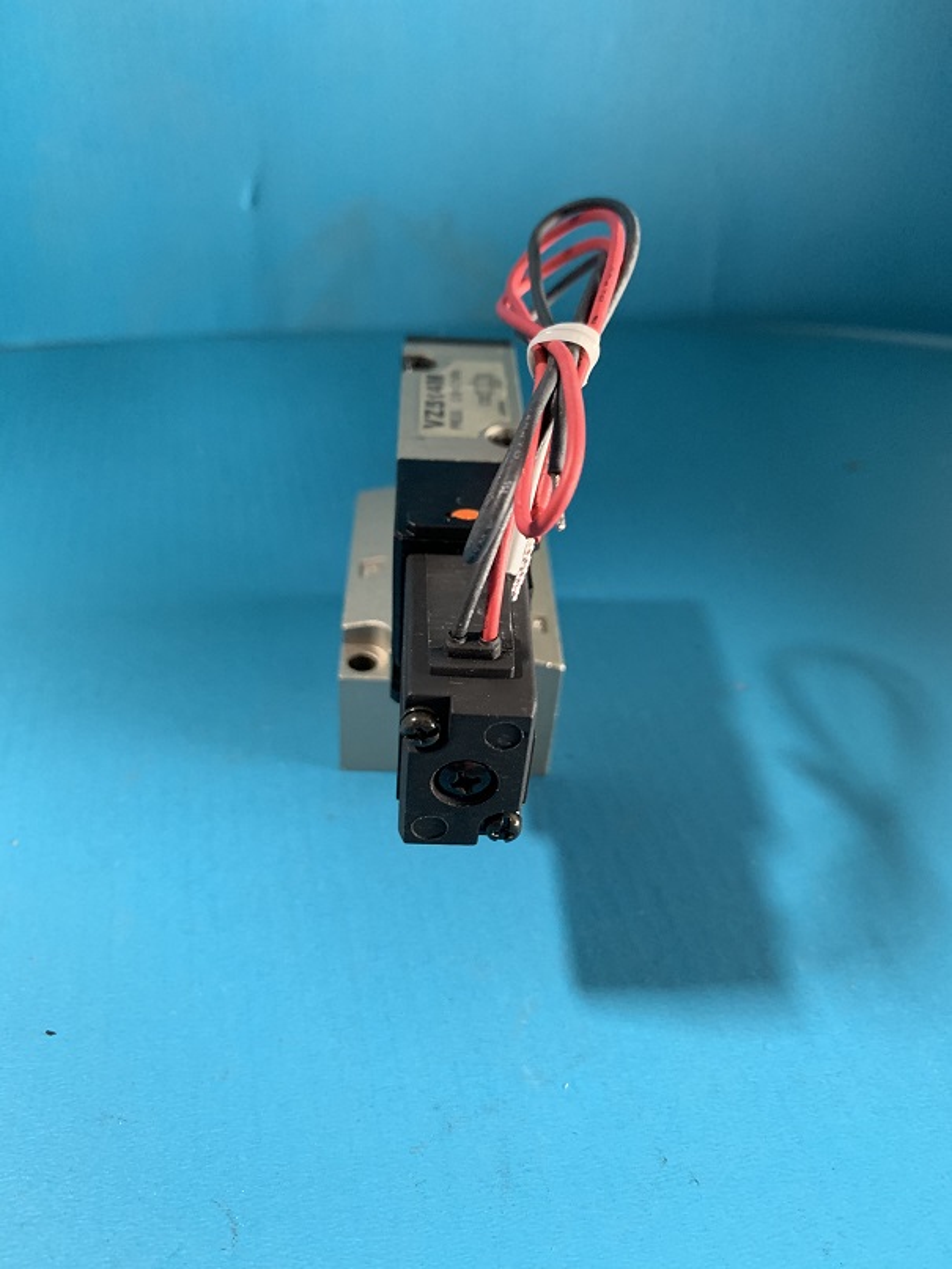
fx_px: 954
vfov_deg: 67.3
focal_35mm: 26
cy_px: 634
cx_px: 476
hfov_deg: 53.1
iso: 400
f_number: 1.8
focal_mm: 4.25
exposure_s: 1/41
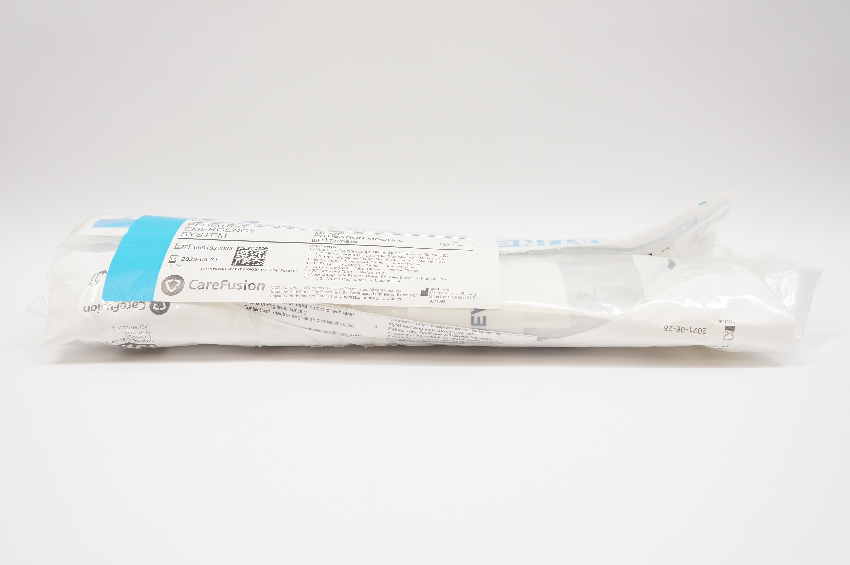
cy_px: 282
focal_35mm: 33
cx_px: 425
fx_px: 778
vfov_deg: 39.9
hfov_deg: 57.3
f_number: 6.3
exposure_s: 1/50
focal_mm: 22
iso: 400
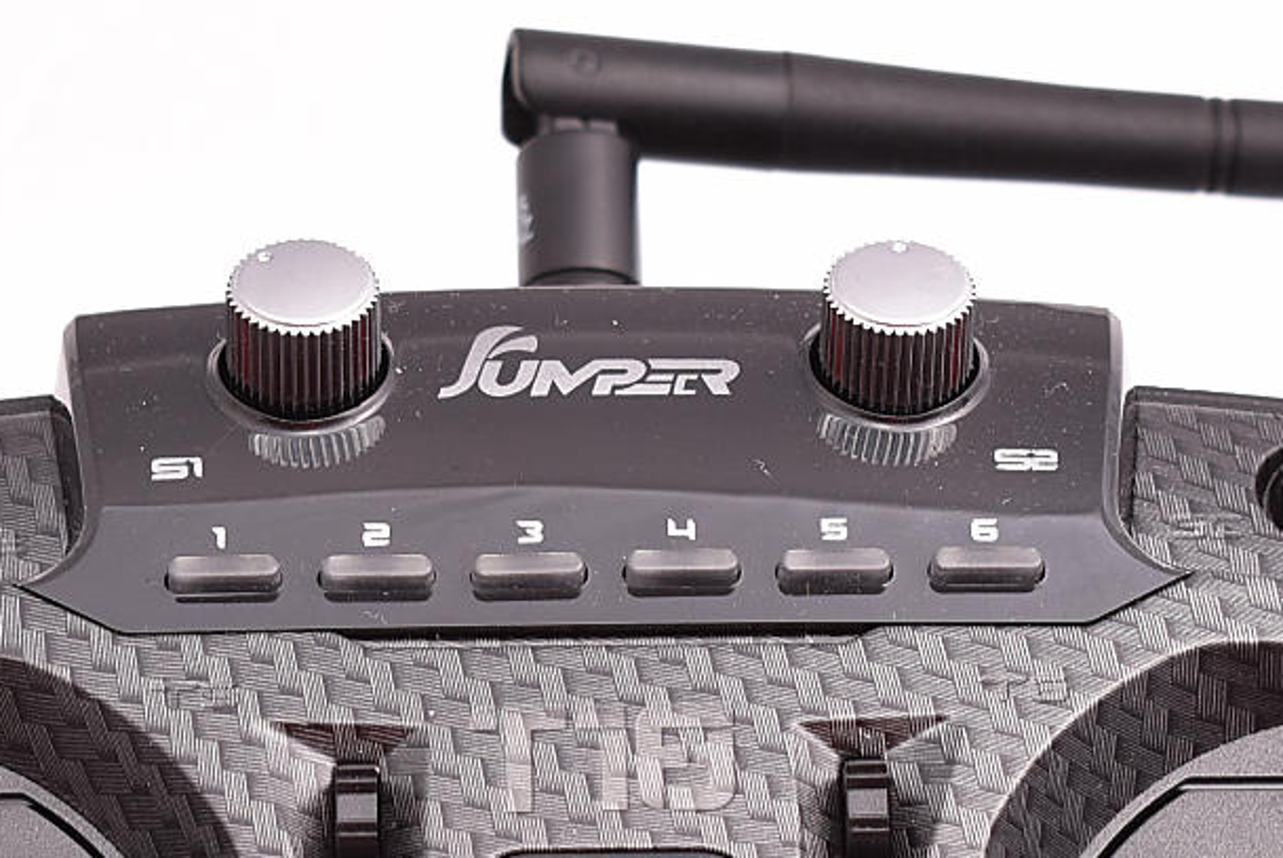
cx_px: 611
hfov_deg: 10.0
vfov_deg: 6.7
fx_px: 7311
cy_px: 925
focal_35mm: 205
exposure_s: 1/100
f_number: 8
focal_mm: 52
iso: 100
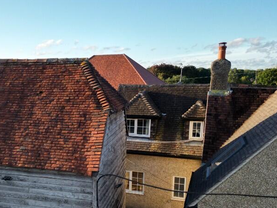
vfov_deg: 34.8
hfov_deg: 44.3
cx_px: 72
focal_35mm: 41
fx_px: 328
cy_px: 143
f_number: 1.7
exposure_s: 1/800
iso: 100
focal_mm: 6.72
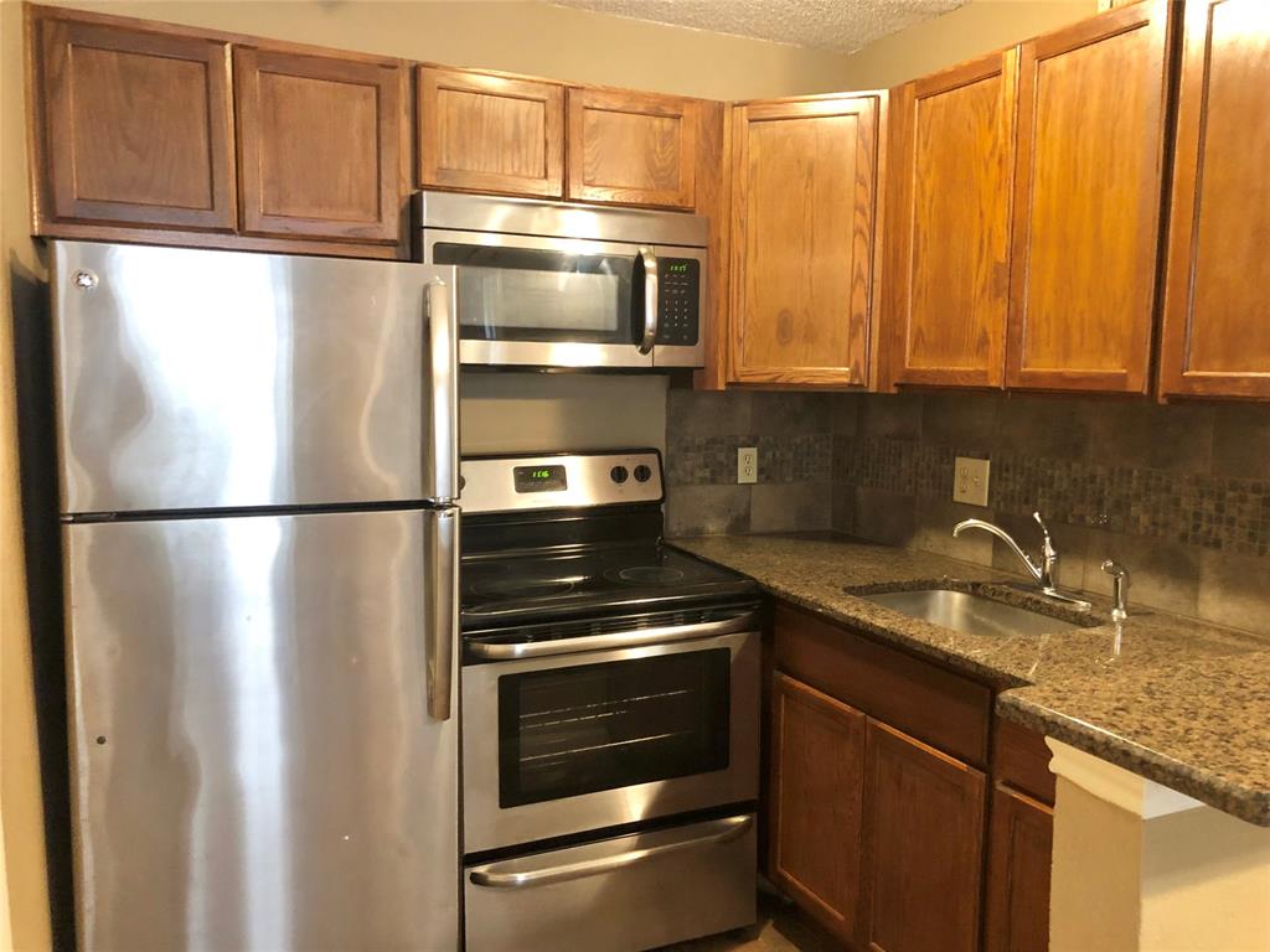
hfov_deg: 63.4
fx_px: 1027
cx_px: 635
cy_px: 476
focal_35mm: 28
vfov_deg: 49.7
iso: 80
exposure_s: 1/5
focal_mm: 3.99
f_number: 1.8
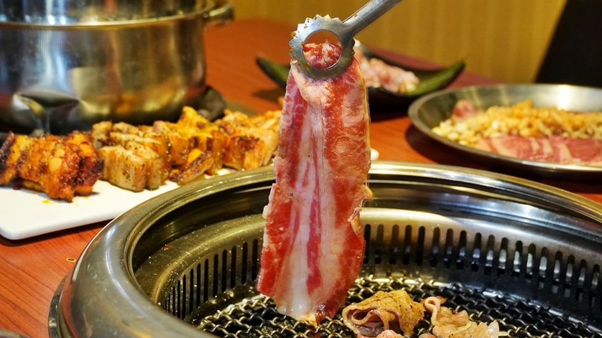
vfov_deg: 17.6
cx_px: 299
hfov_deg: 30.8
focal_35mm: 69
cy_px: 187
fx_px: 1094
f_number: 5
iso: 3200
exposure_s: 1/40
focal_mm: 43
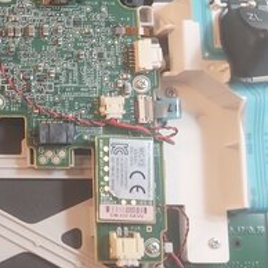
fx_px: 613
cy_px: 146
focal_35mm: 70
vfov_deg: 24.6
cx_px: -112
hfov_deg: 21.4
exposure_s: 1/60
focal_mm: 3.92
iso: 100
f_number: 1.7
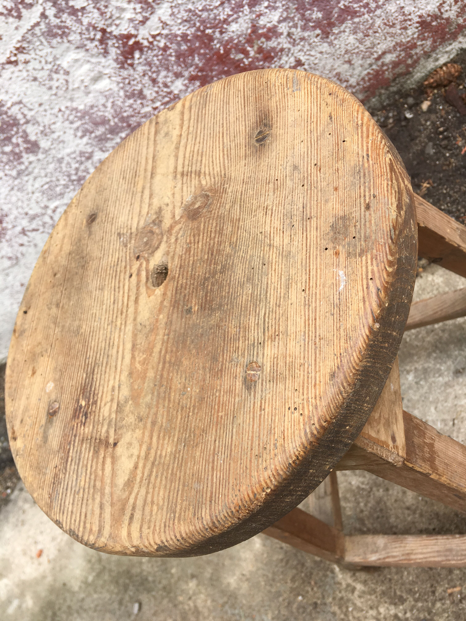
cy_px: 310
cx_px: 233
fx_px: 521
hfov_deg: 48.2
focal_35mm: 29
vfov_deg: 61.7
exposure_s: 1/587
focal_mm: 4.15
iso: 25
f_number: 2.2
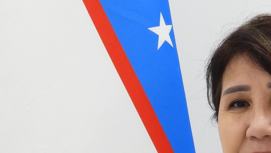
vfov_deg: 7.5
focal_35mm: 162
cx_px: 125
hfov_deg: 13.3
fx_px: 1164
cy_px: 154
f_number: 3.2
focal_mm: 7.4
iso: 160
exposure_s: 1/30
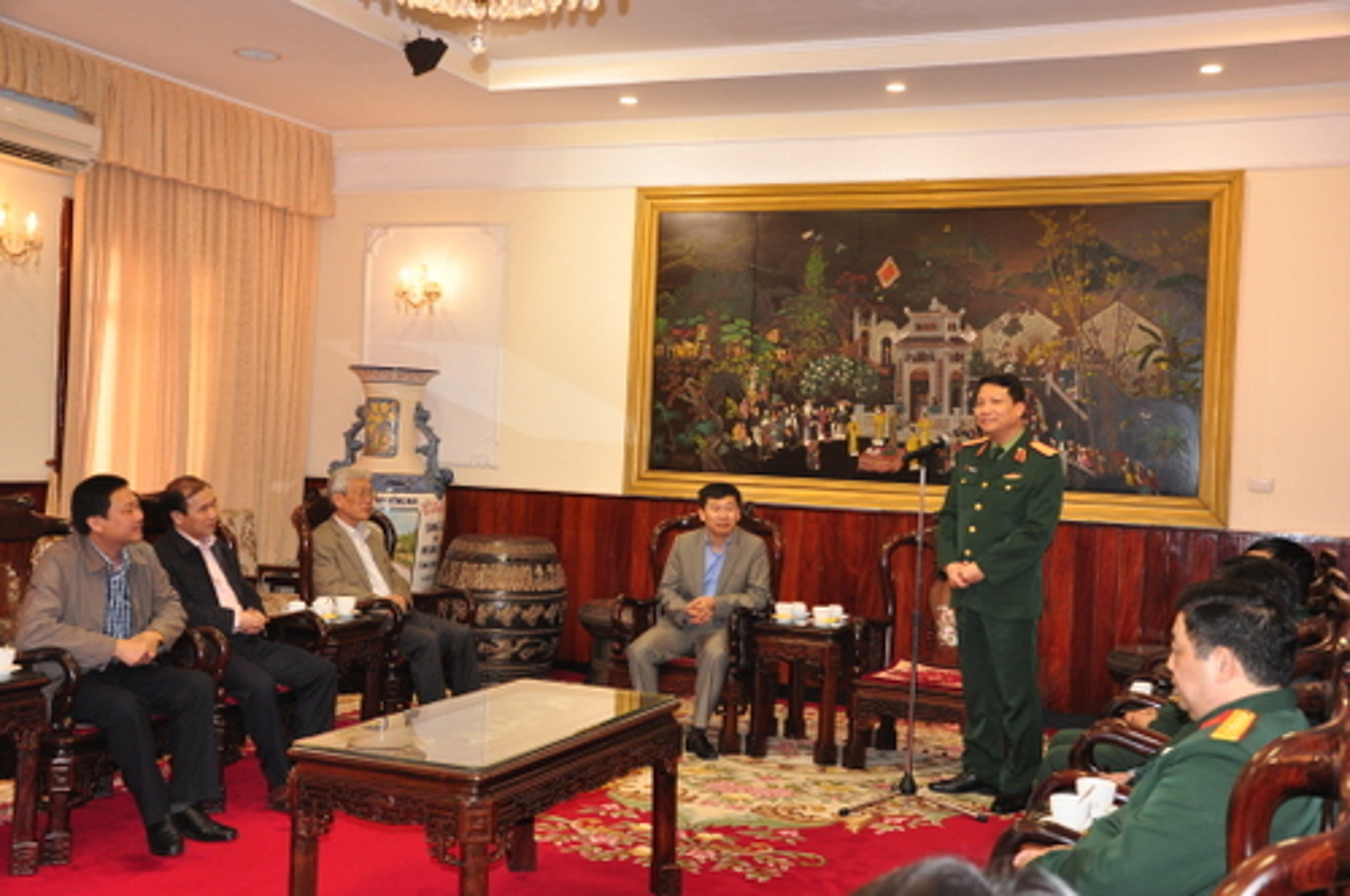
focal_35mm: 39
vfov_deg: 34.1
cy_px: 448
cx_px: 675
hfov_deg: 49.6
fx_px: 1461
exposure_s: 1/60
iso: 800
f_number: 5
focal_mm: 26
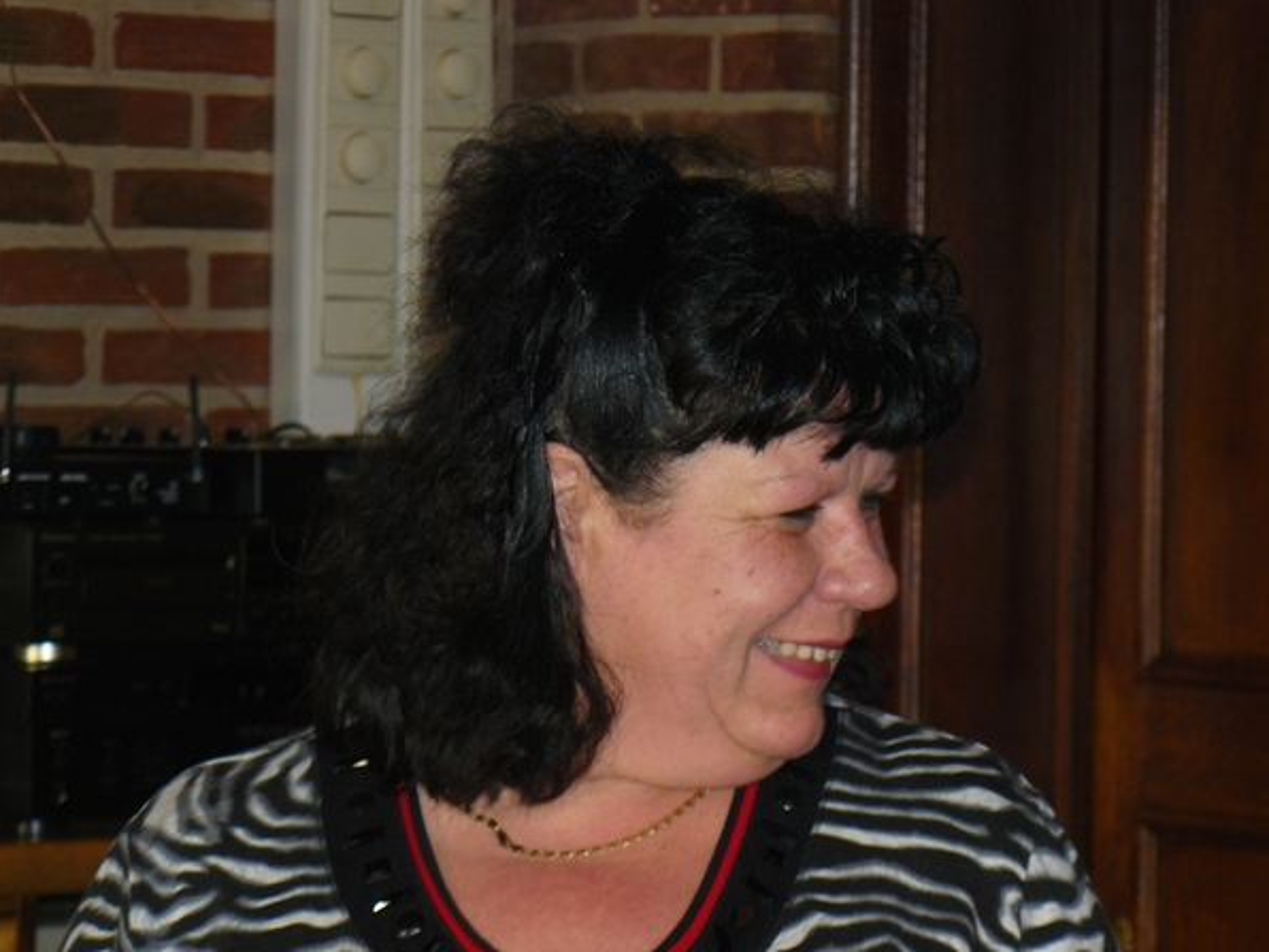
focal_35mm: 162
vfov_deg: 9.2
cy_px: 477
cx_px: 634
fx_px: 5939
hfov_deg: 12.2
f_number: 3.3
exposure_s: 1/30
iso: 160
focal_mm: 26.8
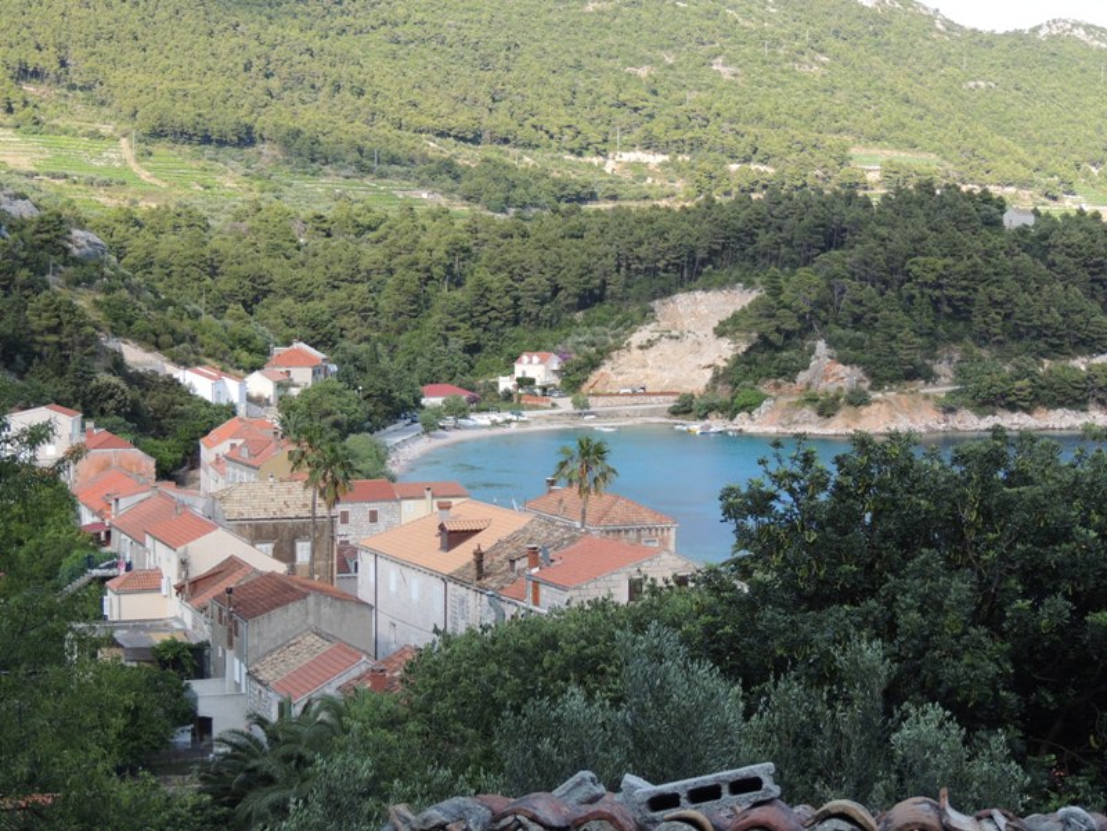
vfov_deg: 24.4
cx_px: 554
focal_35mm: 60
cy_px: 416
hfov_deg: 32.2
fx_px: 1919
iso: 100
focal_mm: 10.7
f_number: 3.7
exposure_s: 1/250
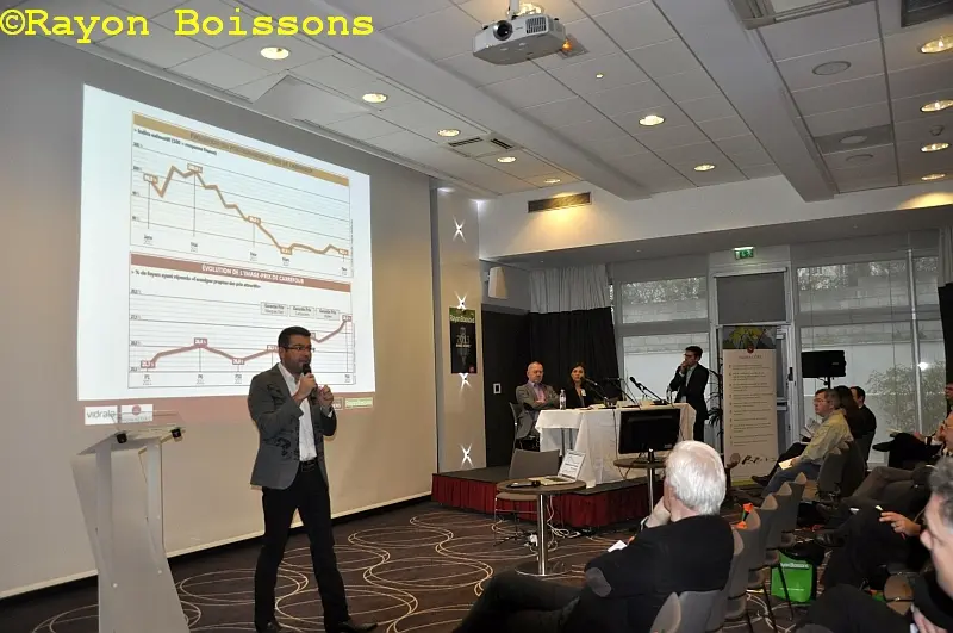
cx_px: 476
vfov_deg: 47.8
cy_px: 316
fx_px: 714
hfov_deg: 67.5
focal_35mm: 27
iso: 800
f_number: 4
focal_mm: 18
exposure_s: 1/60
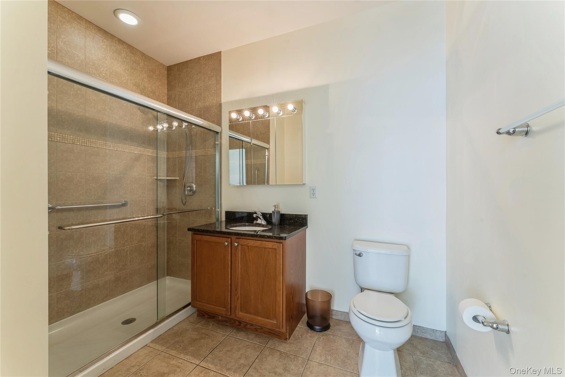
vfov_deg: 81.2
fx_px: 220
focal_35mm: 14
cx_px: 282
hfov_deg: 104.3
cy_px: 188
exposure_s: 1/1.25
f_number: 11
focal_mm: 14
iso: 100
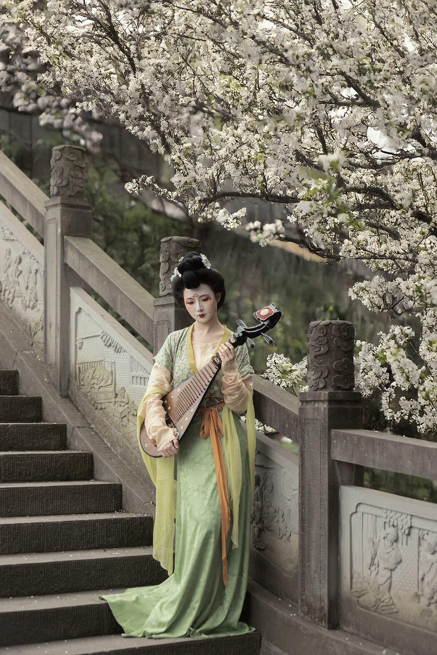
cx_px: 218
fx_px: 1274
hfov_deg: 19.5
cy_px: 328
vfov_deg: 28.8
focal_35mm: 70
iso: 100
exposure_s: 1/320
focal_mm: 70
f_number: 2.8
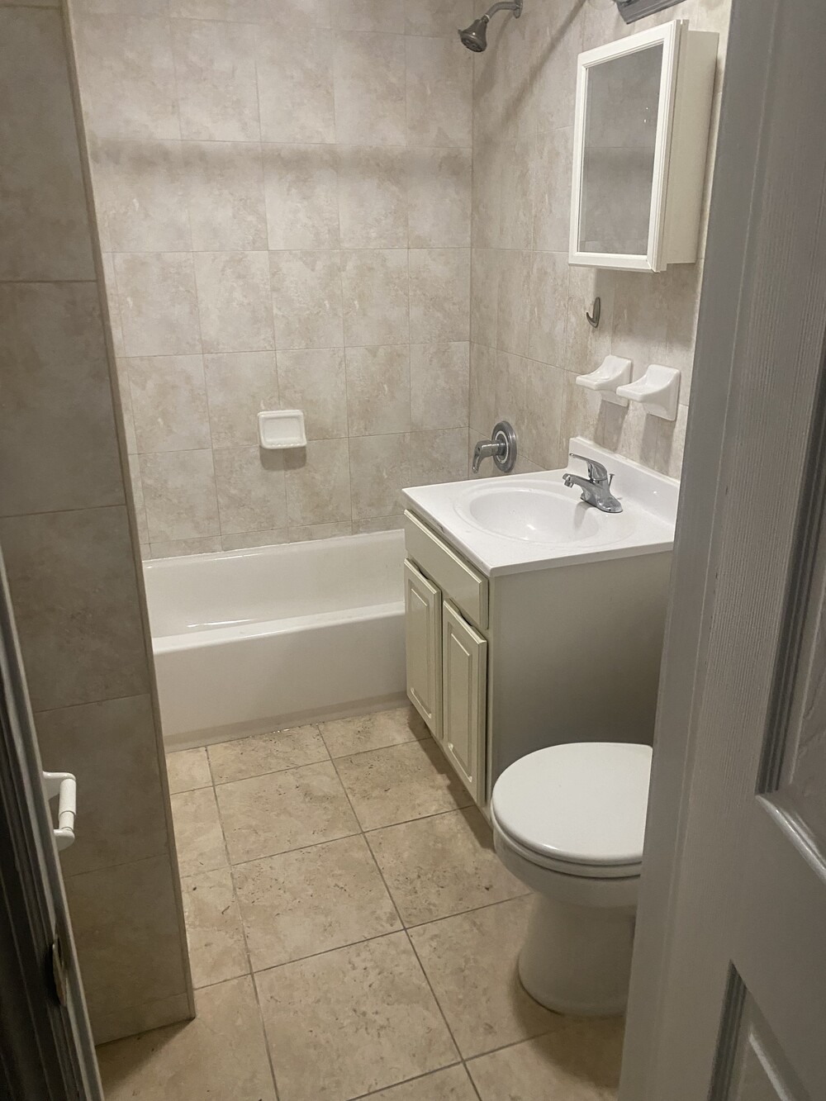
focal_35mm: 26
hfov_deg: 53.1
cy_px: 550
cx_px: 413
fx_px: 827
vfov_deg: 67.3
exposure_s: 1/60
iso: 320
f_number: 1.8
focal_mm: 4.25
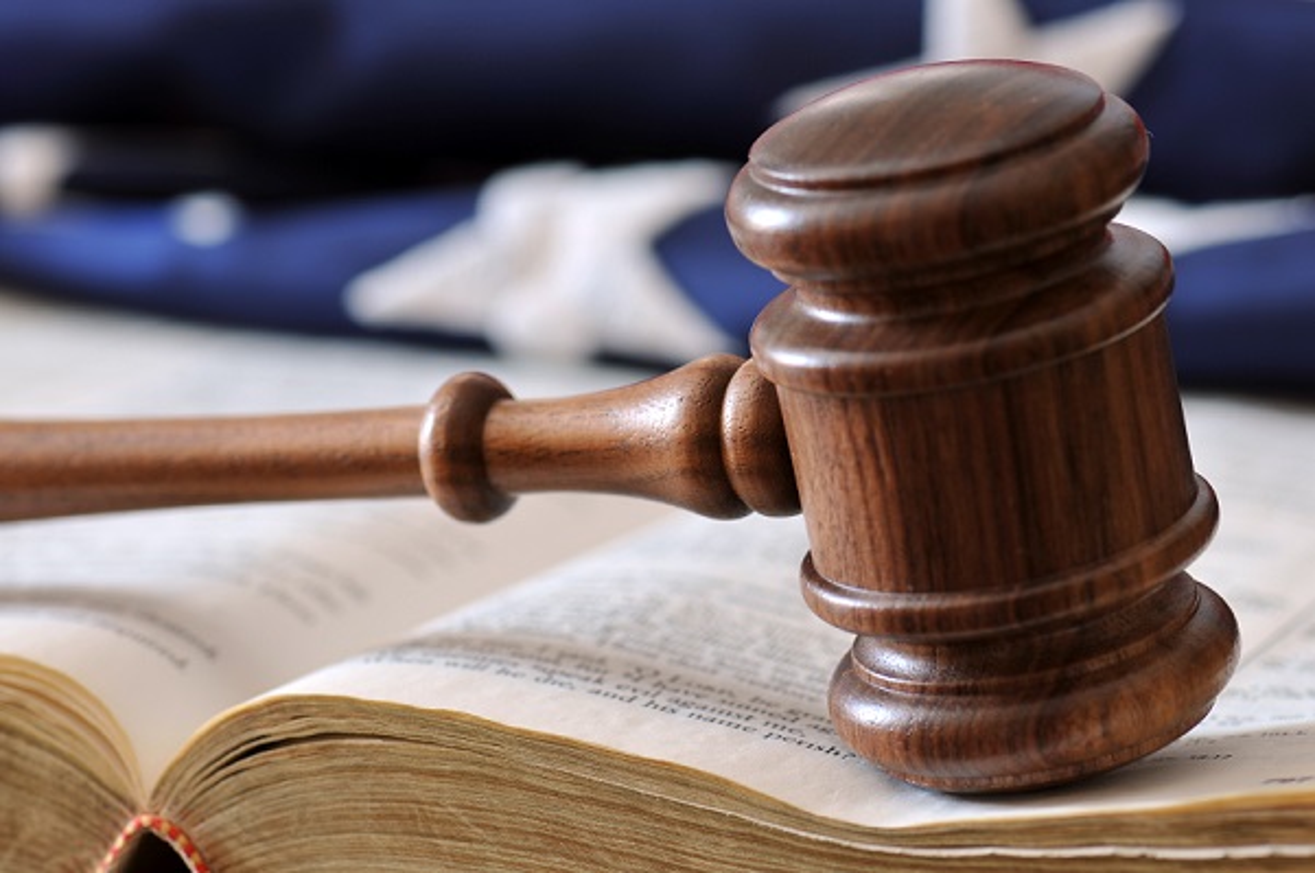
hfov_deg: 13.1
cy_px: 436
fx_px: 5745
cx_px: 658
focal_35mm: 158
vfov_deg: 8.7
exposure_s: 1/4
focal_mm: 105
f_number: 5.6
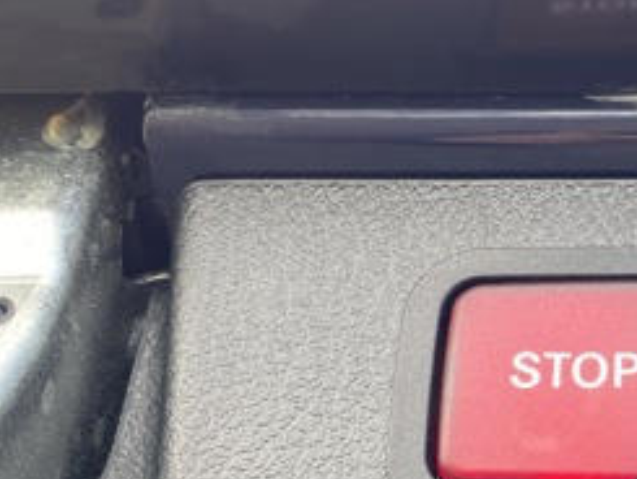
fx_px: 1565
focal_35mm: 85
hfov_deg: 22.1
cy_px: 404
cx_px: 642
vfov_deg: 17.2
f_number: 1.8
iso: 40
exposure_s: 1/122
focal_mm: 4.25
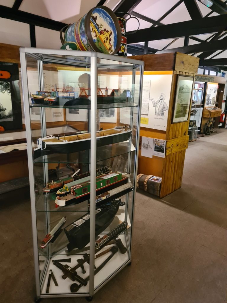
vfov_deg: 67.3
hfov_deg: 53.1
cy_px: 152
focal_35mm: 26
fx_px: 227
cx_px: 114
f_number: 1.8
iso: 640
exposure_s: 1/50
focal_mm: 5.4
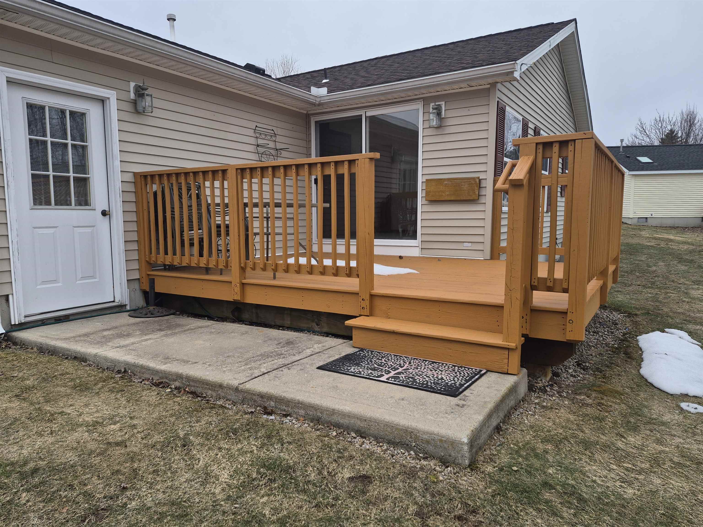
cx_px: 352
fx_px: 467
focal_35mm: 23
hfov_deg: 73.9
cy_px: 264
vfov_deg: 58.9
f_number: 1.8
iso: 80
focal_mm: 5.4
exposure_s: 1/4448
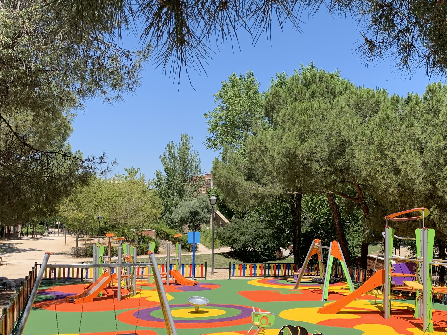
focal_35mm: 43
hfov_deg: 42.9
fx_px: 555
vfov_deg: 33.4
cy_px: 216
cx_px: 315
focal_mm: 4.25
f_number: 1.8
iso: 25
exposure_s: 1/1634
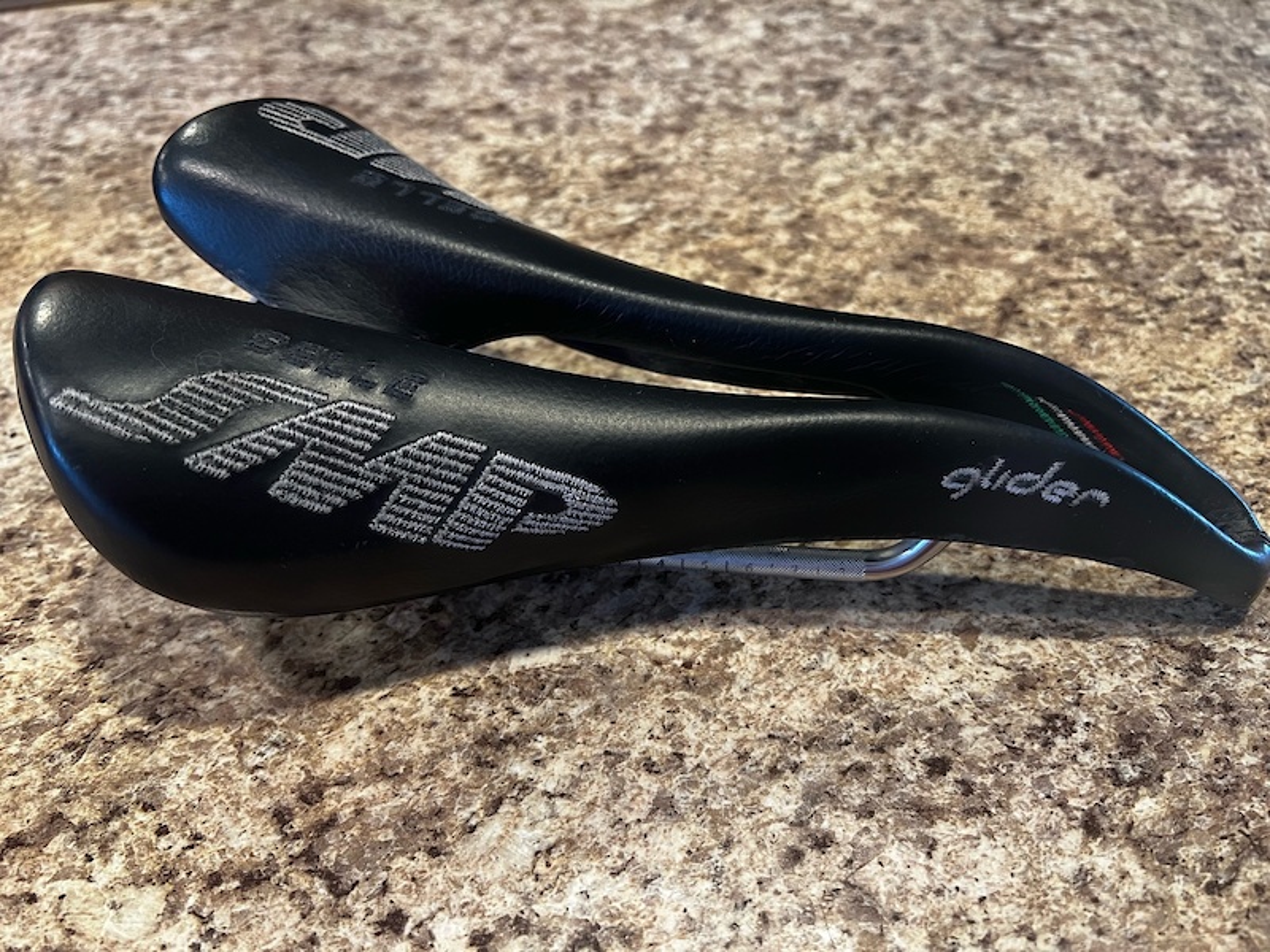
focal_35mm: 26
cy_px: 476
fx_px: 954
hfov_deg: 67.3
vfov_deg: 53.1
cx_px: 635
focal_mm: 5.7
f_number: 1.5
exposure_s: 1/60
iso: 160
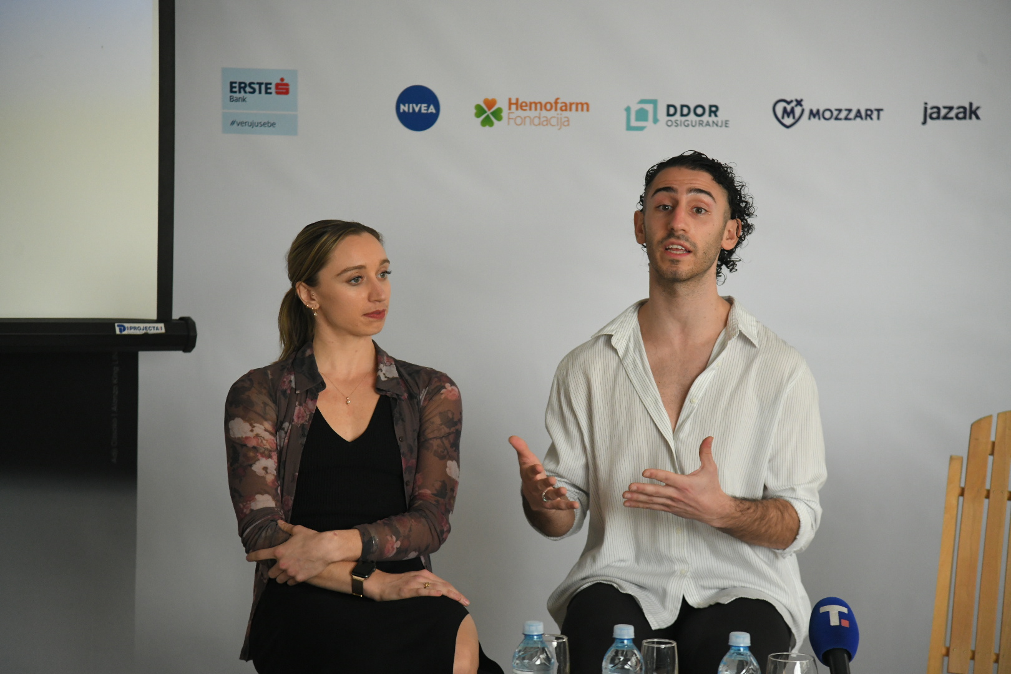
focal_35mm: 120
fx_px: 3370
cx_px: 506
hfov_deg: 17.1
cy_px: 337
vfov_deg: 11.4
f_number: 4
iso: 3200
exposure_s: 1/200
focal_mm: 120
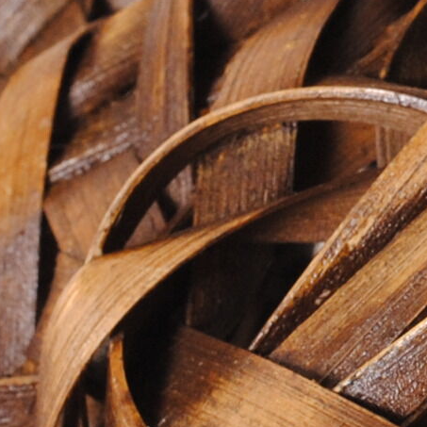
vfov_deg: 3.2
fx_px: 7606
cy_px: 175
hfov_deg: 3.2
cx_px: 670
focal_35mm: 545
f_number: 8
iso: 200
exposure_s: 1/80
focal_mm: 50
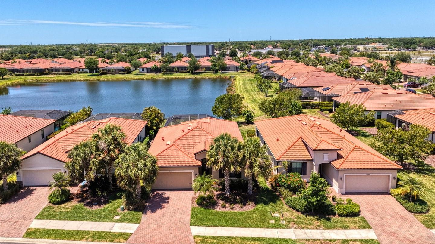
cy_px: 80
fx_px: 334
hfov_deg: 66.0
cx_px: 198
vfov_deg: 39.6
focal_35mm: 29
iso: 100
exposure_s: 1/400
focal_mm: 8.7
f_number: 1.8
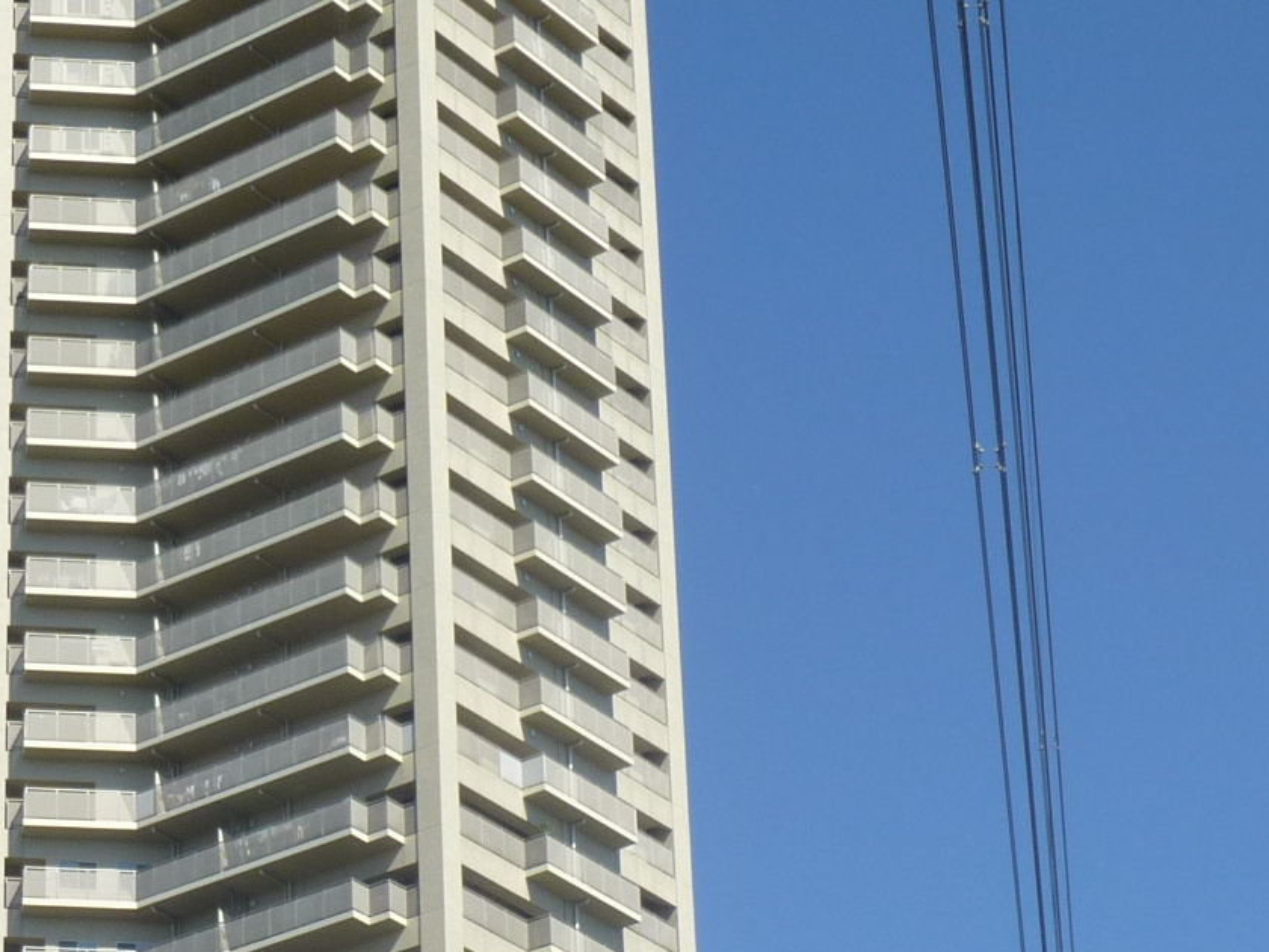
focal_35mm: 125
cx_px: 237
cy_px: 1015
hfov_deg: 15.7
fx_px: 4582
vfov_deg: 11.7
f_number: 3.8
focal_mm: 7.4
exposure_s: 1/1000
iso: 100
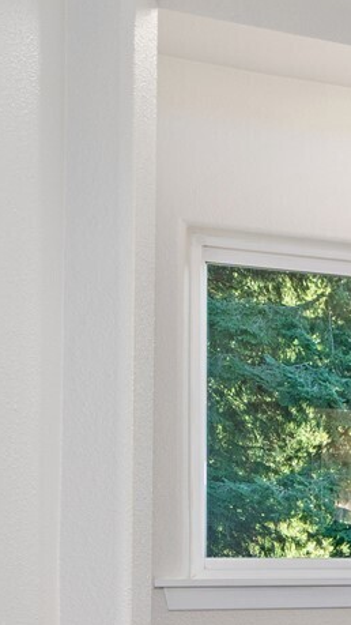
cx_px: 888
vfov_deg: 31.6
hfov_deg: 13.3
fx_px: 1026
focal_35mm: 62
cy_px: 605
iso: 320
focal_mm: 16
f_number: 9
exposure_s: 1/2
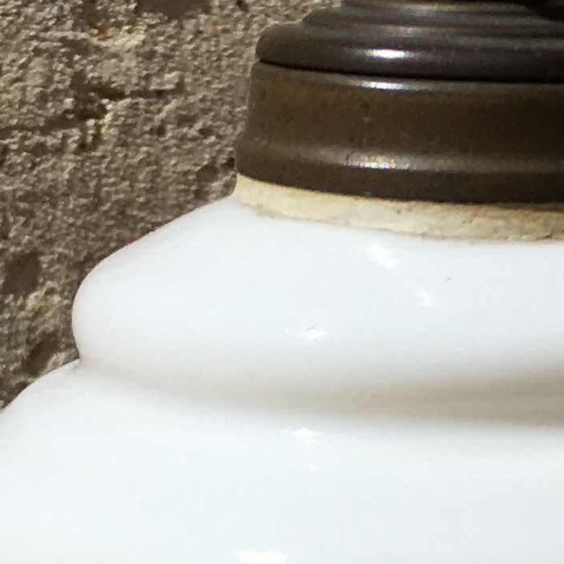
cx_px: 582
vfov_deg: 11.6
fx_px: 2691
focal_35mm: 146
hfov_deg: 11.8
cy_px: 787
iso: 25
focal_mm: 4.15
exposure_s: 1/4525
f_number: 2.2
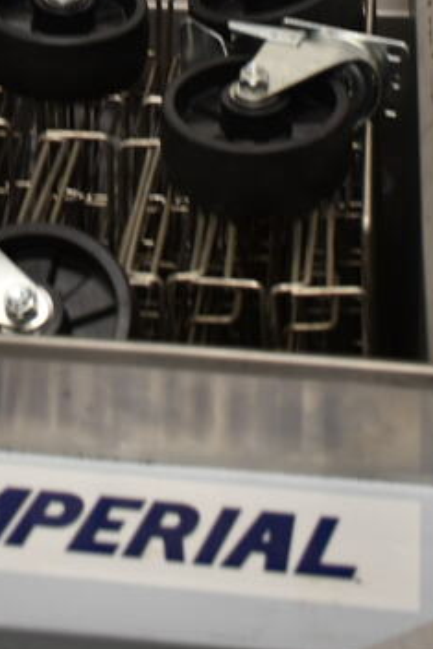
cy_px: -167
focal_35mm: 97
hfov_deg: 14.0
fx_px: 1754
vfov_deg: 19.5
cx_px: 109
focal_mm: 25
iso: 500
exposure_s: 1/40
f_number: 4
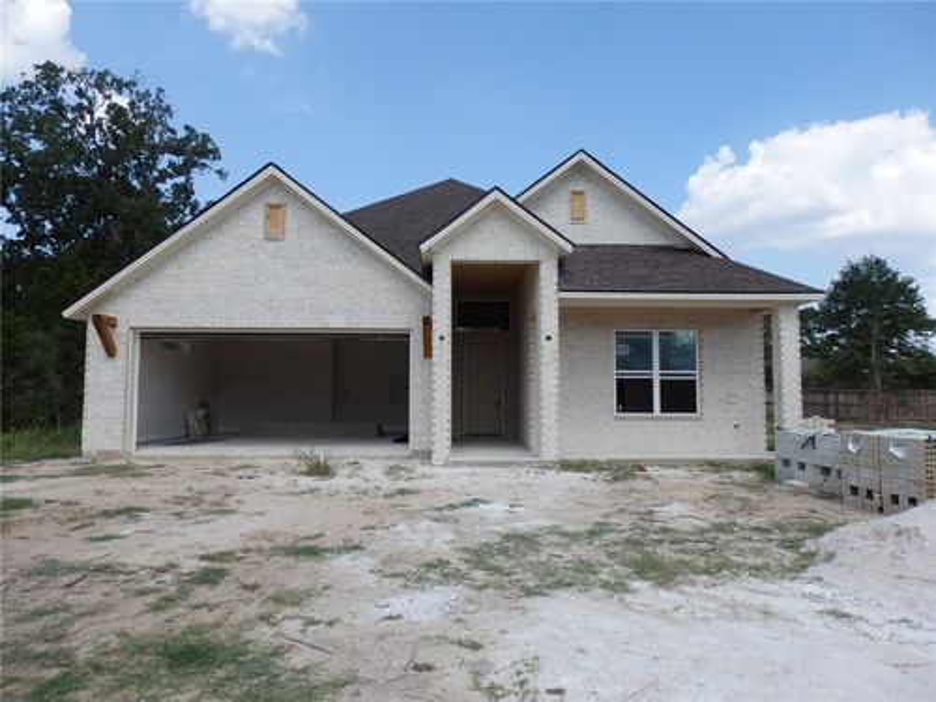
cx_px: 468
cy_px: 351
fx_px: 676
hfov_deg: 69.4
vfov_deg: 54.9
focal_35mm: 25
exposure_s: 1/160
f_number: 8.7
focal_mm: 4.5
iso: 100
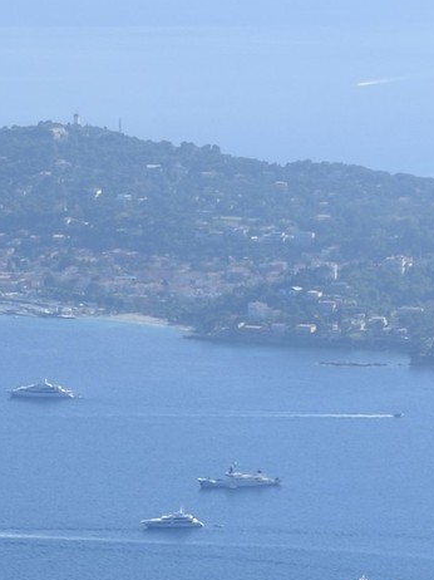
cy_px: 1281
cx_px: -82
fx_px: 4016
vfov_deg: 7.8
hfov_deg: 6.2
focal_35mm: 240
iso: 200
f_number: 16
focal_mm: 48
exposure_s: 1/160
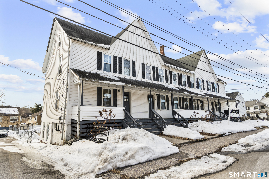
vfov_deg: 59.5
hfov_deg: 81.2
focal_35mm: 21
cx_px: 134
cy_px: 90
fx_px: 157
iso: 200
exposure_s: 1/50
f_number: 9
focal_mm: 21
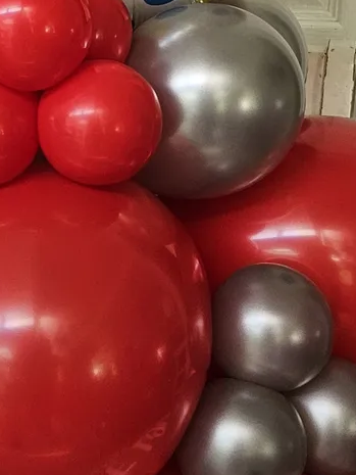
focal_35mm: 95
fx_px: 1302
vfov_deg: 20.2
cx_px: 57
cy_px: 33
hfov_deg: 15.4
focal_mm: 5.4
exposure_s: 1/207
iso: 200
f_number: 1.8
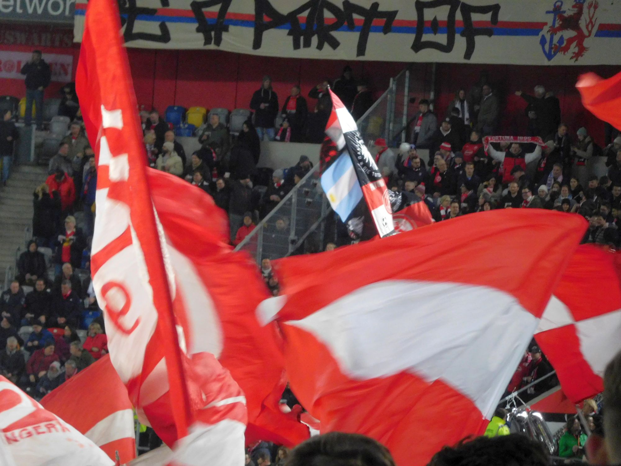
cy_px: 233
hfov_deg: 7.9
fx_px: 4485
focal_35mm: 250
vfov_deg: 5.9
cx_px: 310
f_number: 5.7
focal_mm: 44.6
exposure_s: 1/50
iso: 800
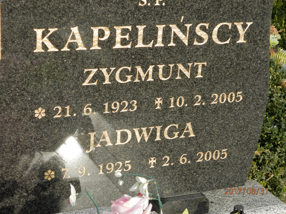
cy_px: 107
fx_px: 677
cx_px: 143
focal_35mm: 82
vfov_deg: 18.0
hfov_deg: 23.8
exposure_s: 1/400
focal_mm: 14.6
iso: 80
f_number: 4.2
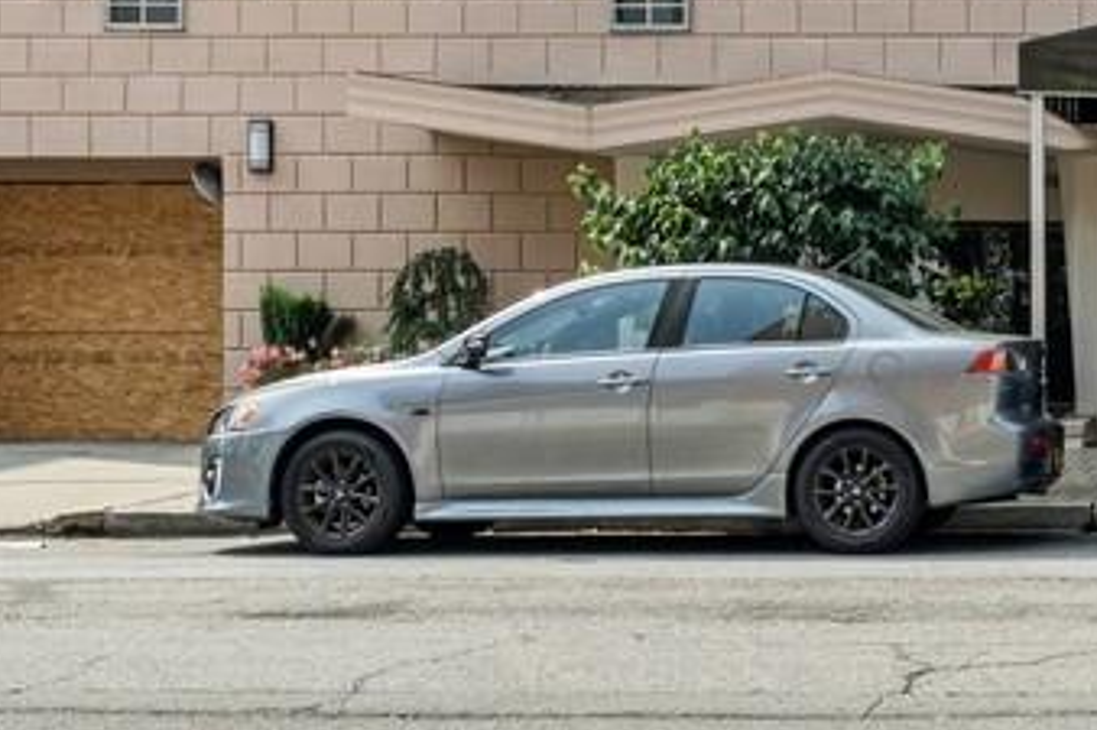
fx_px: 2162
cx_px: 1324
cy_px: -652
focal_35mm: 71
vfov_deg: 15.8
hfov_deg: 25.5
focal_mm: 15
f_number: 11
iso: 100
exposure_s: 1/125
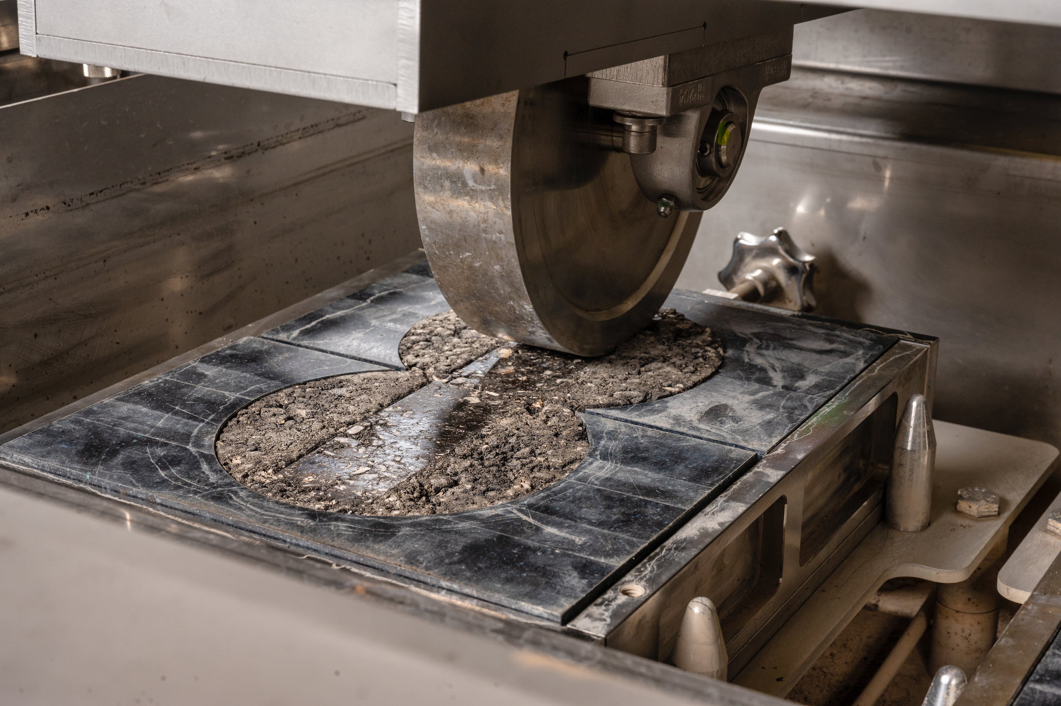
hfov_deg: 34.5
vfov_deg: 23.4
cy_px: 353
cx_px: 530
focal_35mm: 58
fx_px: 1708
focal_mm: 58
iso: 1000
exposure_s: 1/125
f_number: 14
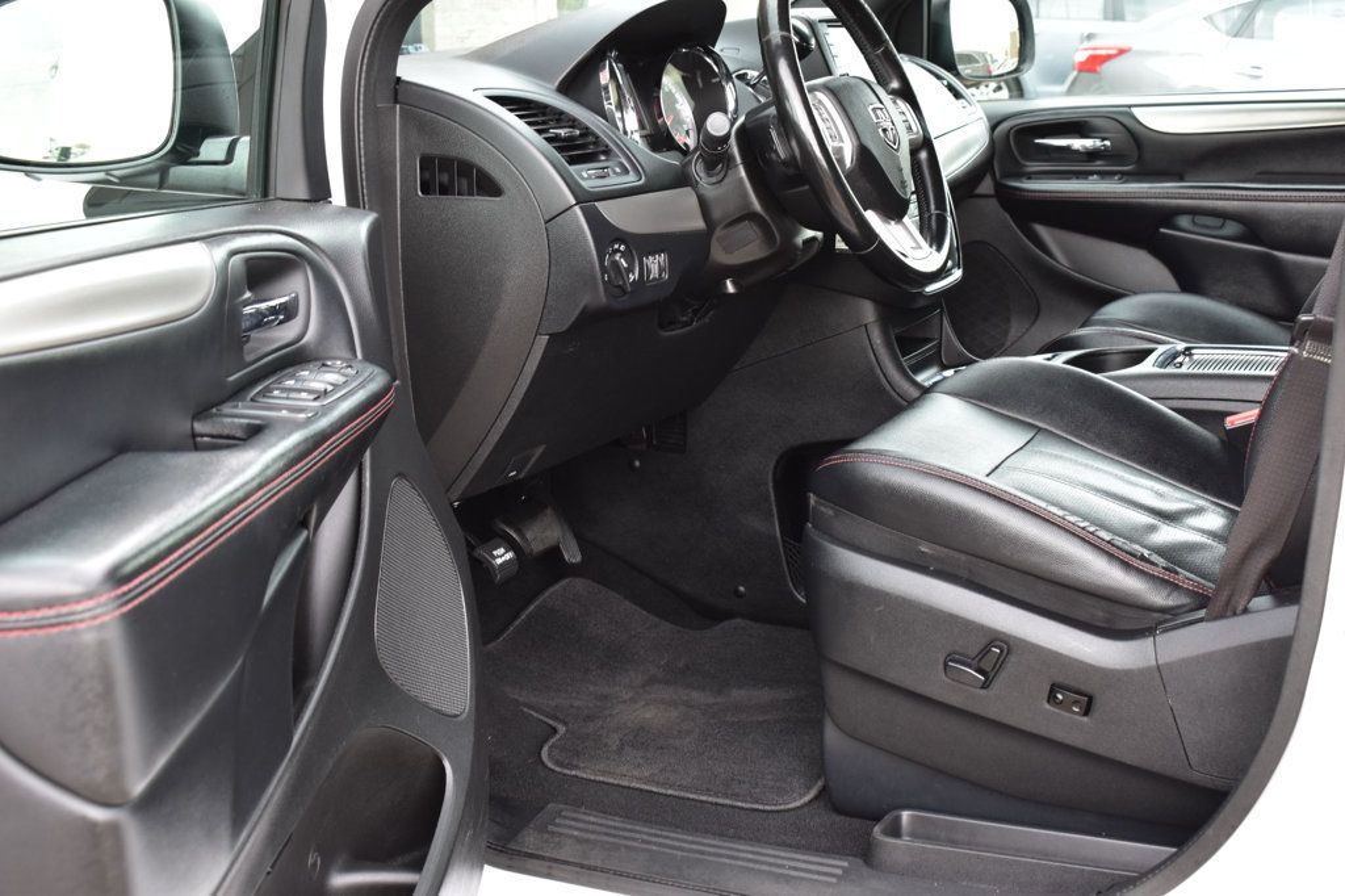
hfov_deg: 38.9
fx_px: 1905
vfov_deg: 26.5
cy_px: 448
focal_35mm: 51
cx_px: 672
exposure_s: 1/40
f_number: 7.1
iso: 400
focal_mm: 34
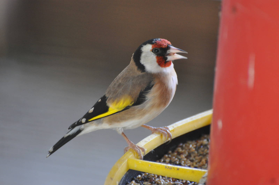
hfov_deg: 5.1
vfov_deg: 3.4
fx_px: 3135
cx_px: 140
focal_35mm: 405
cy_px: 92
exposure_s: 1/80
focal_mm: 270
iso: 1600
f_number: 5.6
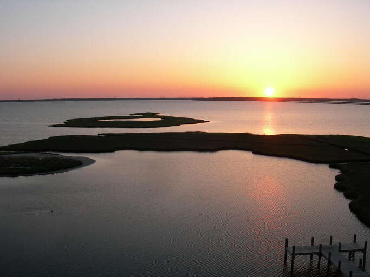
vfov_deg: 37.7
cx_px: 185
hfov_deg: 49.0
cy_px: 138
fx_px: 406
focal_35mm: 38
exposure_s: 1/110
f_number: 4.8
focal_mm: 7.8
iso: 50
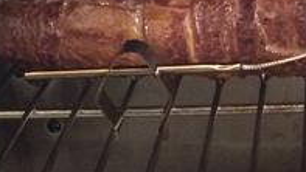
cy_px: 264
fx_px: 1169
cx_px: 311
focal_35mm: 144
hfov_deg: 14.7
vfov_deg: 8.2
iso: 250
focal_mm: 4.15
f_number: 2.2
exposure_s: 1/15
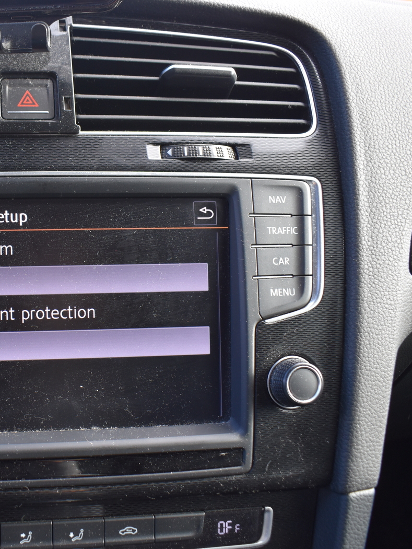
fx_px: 634
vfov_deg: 46.8
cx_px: 28
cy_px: 277
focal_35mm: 40
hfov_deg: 33.7
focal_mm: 18
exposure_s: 1/90
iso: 400
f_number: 4.8
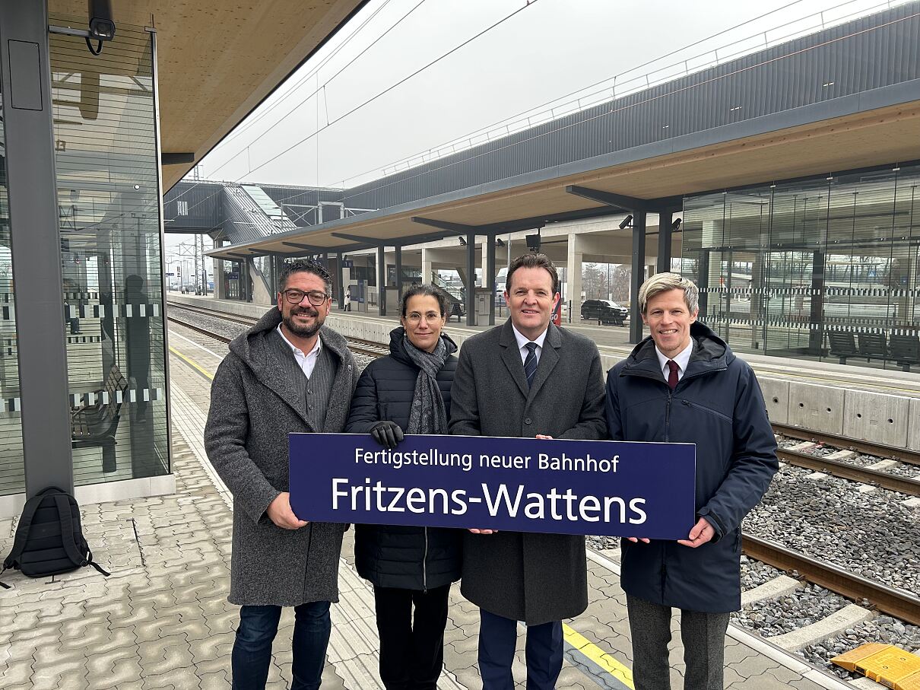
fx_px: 691
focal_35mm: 26
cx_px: 460
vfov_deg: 53.0
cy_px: 345
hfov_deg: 67.3
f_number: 1.5
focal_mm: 5.7
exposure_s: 1/431
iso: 50
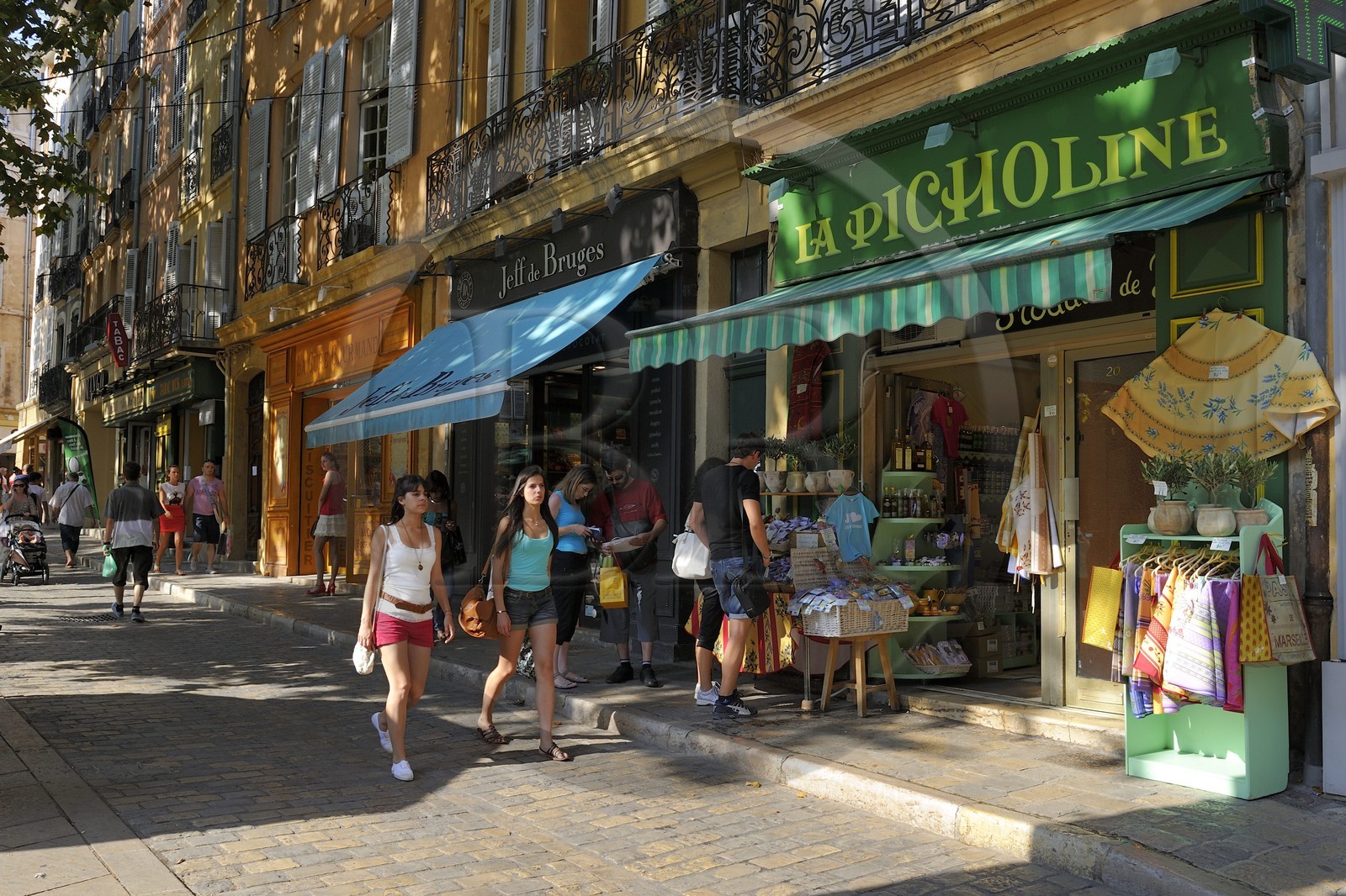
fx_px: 1196
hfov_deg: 58.7
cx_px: 673
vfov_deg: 41.1
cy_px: 448
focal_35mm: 32
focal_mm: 32
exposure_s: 1/160
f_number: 8
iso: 200
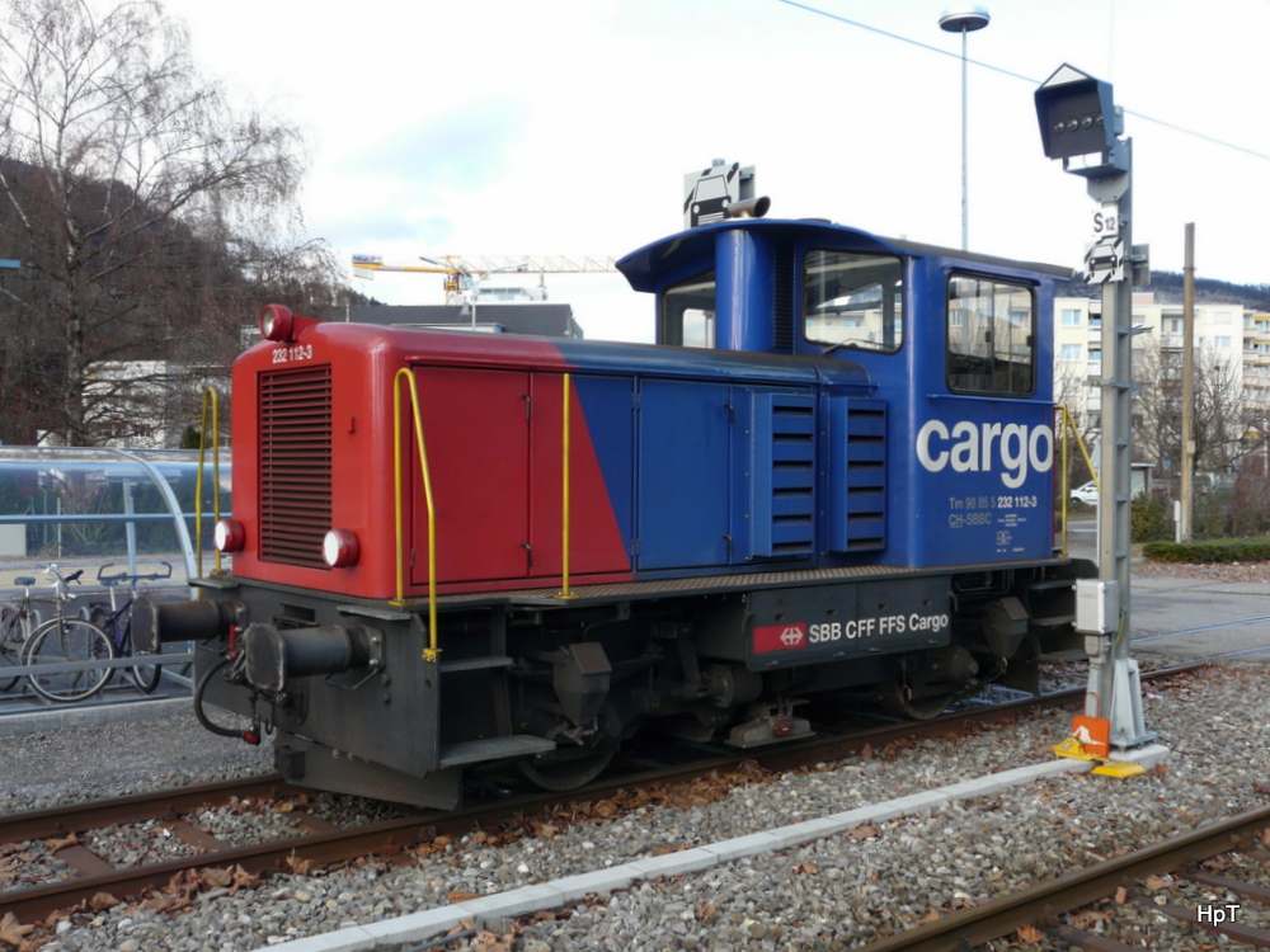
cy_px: 476
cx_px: 635
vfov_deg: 39.7
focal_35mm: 36
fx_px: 1321
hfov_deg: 51.4
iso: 100
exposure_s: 1/125
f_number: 4
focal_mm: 5.9
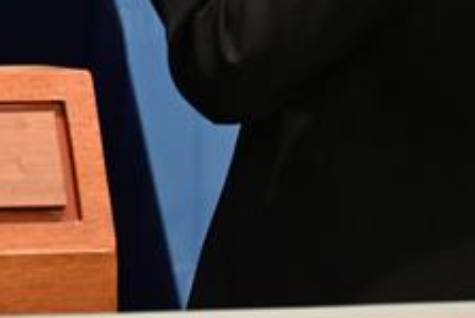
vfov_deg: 1.1
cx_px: -564
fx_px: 16797
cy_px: -251
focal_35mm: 1272
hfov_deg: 1.6
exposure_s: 1/250
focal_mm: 185
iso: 1800
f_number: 5.6
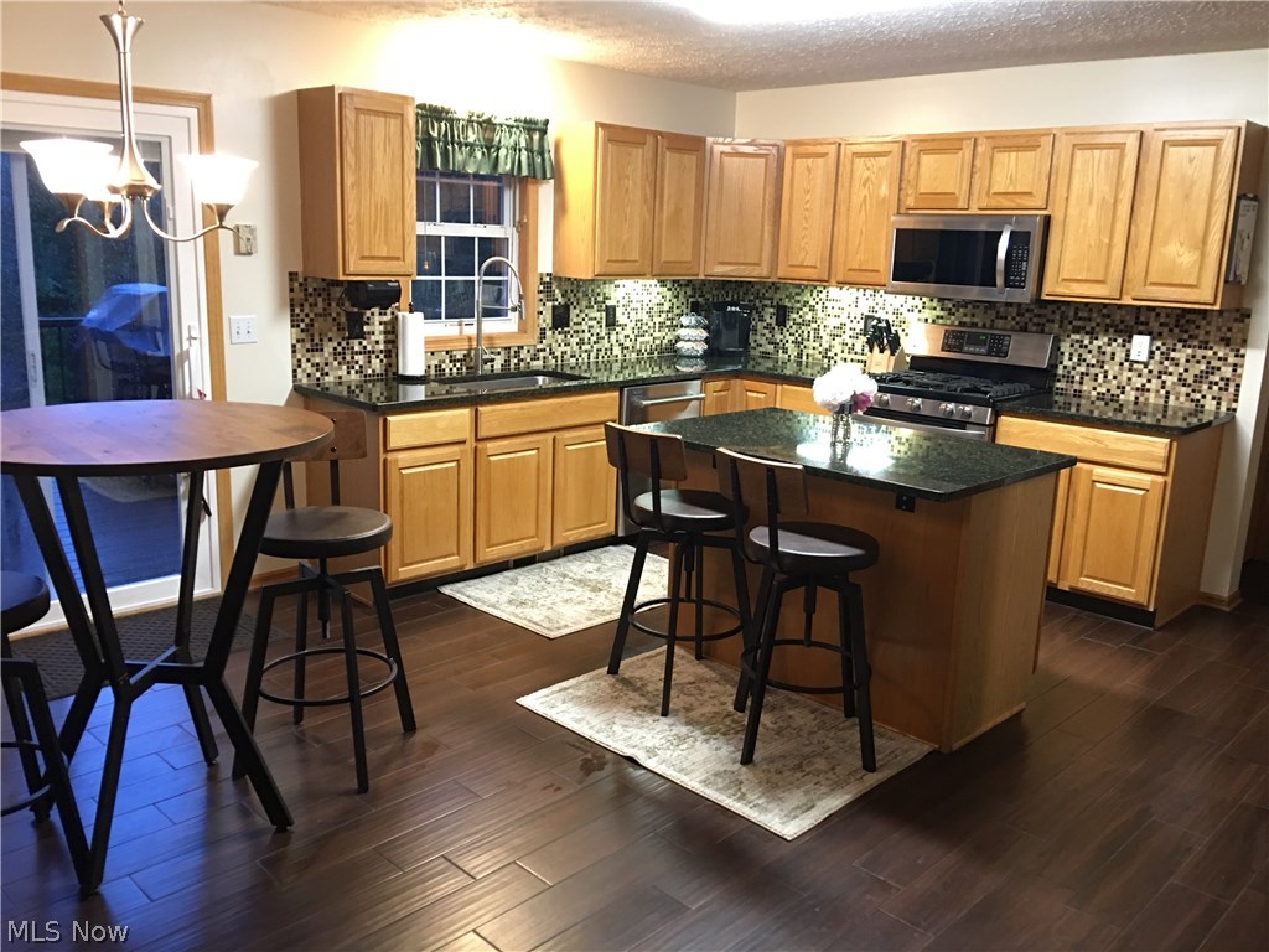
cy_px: 476
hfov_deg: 61.7
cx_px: 634
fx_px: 1063
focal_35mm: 29
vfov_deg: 48.2
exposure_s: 1/4
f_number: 2.2
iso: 50
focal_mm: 4.15
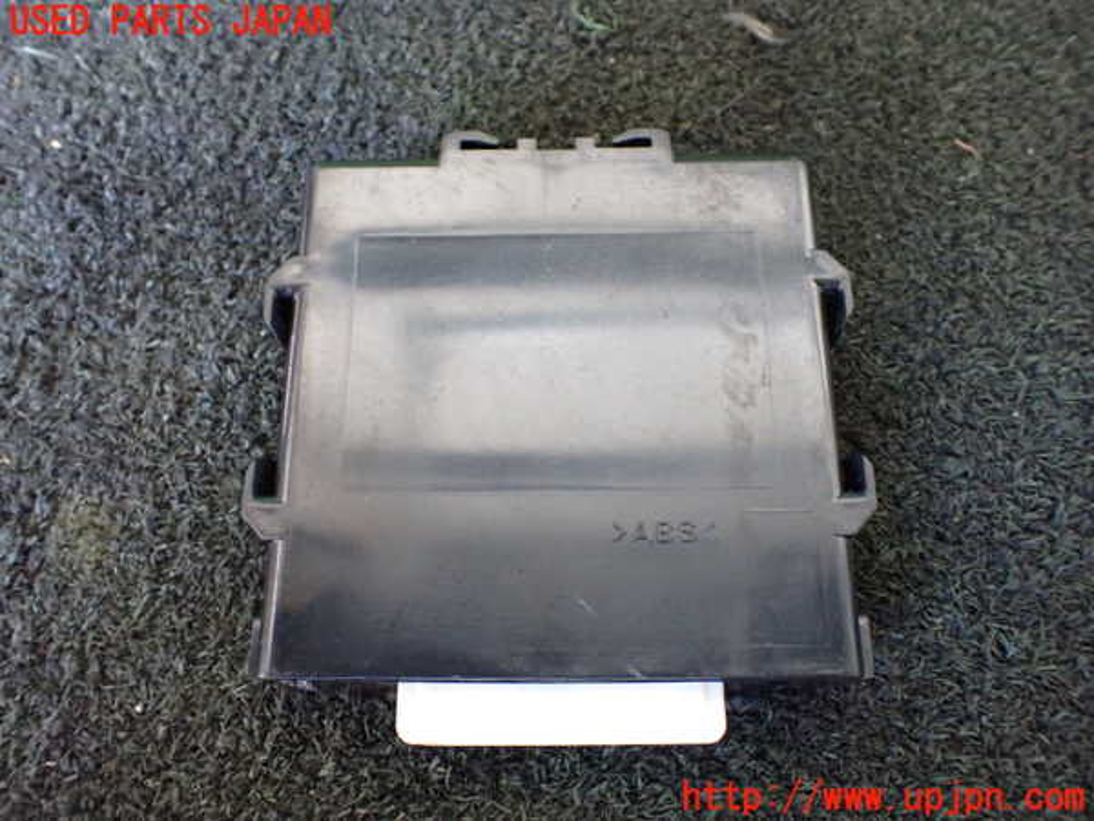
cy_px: 410
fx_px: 948
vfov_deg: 46.8
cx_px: 547
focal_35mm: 30
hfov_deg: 60.0
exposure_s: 1/60
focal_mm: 5.4
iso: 800
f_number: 2.3
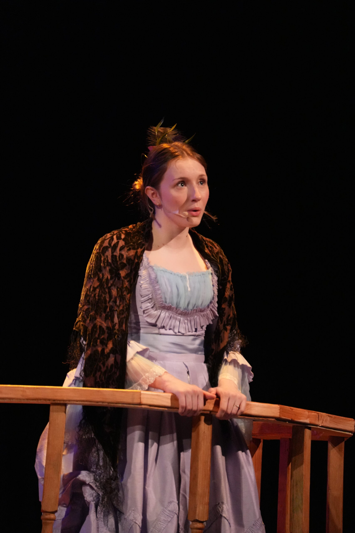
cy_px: 266
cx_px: 178
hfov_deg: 4.8
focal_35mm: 284
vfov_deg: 7.3
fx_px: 4200
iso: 12800
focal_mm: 284
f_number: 6.3
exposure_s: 1/200
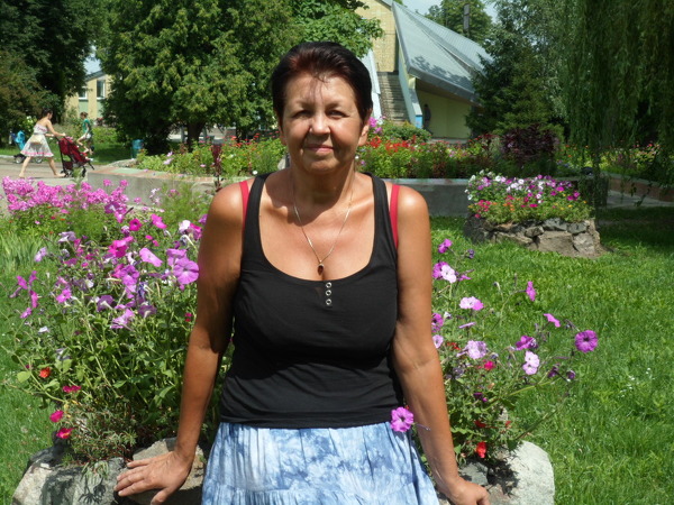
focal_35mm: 50
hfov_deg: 38.2
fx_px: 974
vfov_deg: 29.1
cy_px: 252
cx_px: 337
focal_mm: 9.3
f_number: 4.7
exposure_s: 1/500
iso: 80
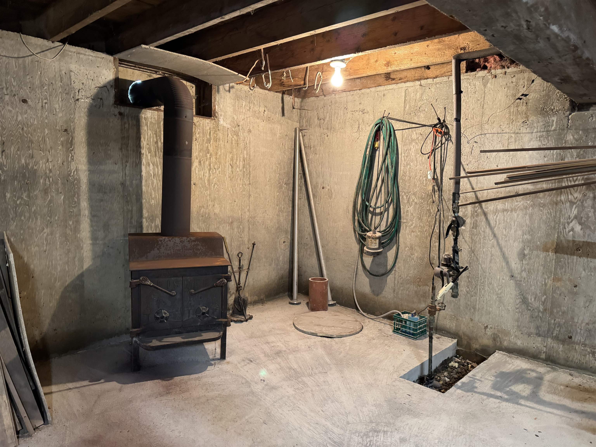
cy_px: 224
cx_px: 298
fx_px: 413
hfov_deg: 71.6
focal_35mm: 24
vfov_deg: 56.8
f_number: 1.78
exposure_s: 1/30
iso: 1000
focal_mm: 6.76
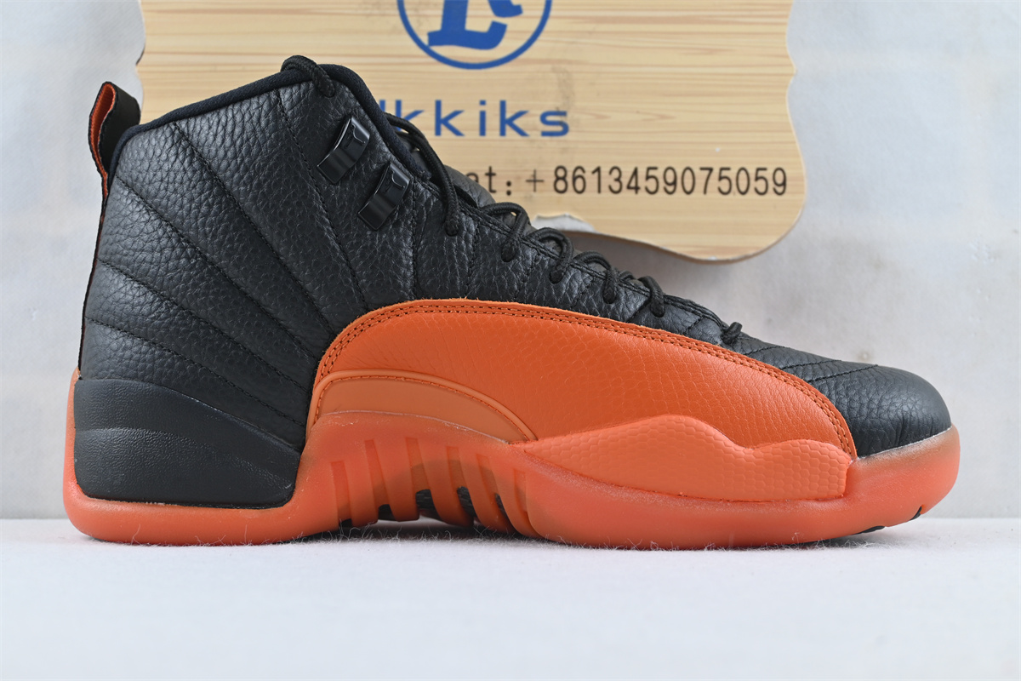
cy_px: 340
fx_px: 1404
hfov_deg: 40.0
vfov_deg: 27.3
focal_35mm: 50
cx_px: 510
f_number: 5
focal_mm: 33
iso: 180
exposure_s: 1/50
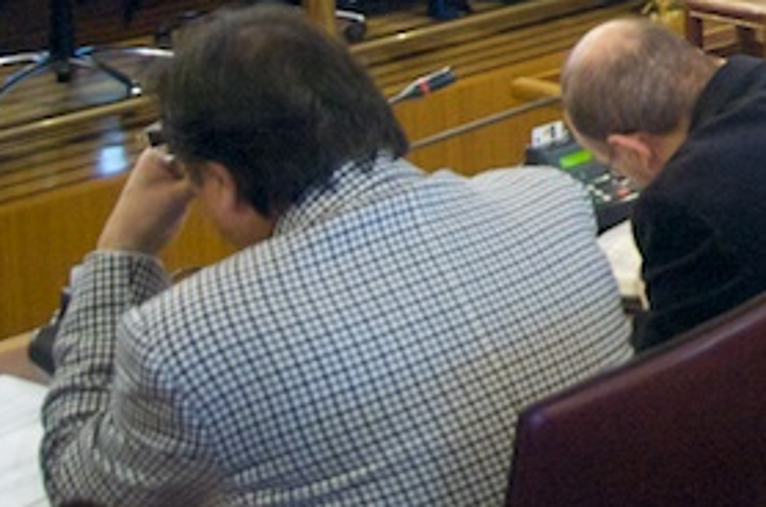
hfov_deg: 18.4
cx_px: 1265
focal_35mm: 94
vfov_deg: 13.5
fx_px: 1992
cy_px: -287
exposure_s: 1/50
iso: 400
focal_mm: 17
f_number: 2.8
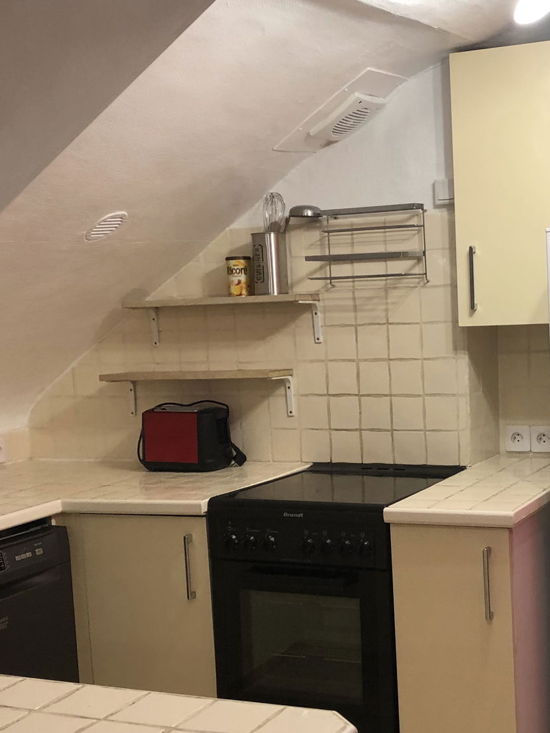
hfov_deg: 26.8
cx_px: 382
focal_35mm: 54
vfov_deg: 35.4
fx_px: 1144
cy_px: 452
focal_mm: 3.99
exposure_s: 1/25
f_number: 1.8
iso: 40
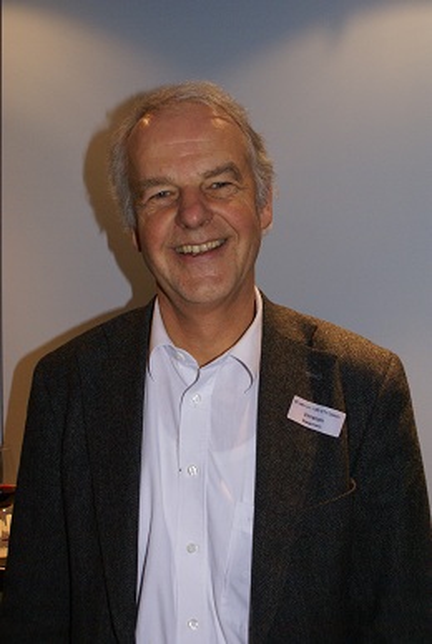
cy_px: 322
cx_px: 216
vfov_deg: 43.5
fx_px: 807
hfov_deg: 30.0
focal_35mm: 45
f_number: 5.6
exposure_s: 1/60
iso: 400
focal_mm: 30
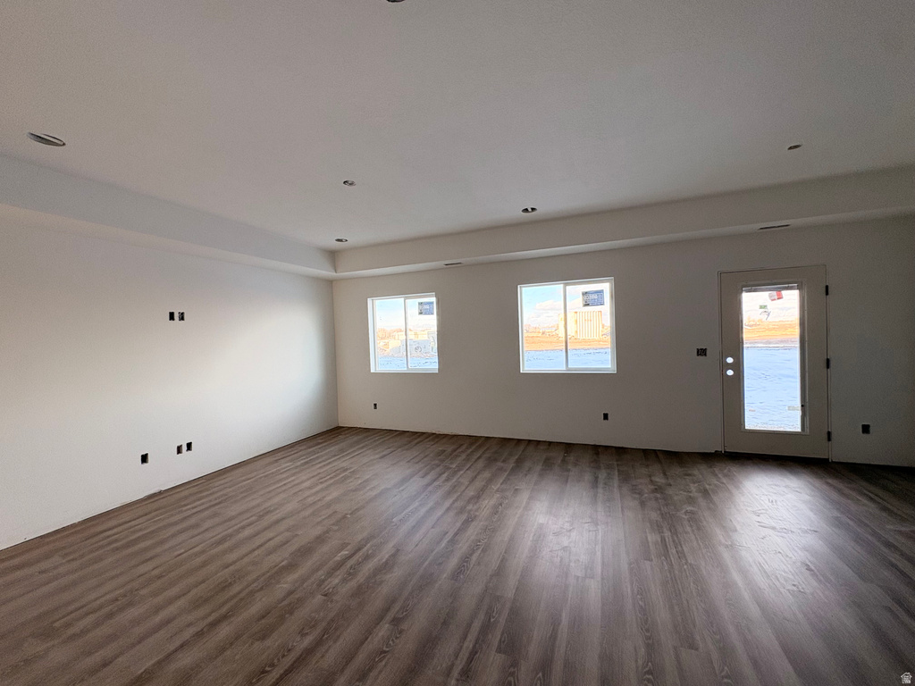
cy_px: 343
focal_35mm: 14
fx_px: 370
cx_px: 458
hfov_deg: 102.1
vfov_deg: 85.7
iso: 80
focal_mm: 2.22
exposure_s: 1/135
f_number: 2.2
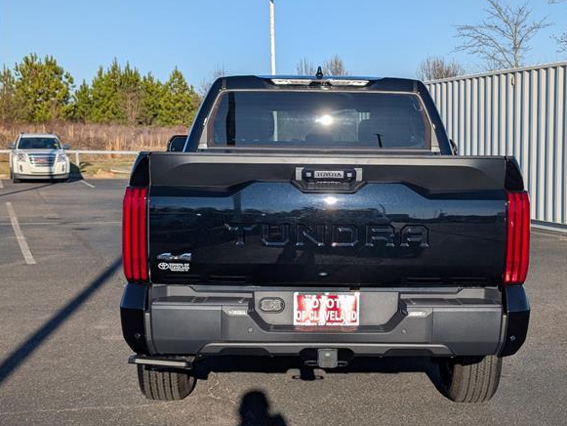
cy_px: 226
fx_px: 885
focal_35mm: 54
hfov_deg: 35.5
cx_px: 307
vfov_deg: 27.0
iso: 22
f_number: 1.68
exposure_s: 1/2500
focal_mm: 6.9
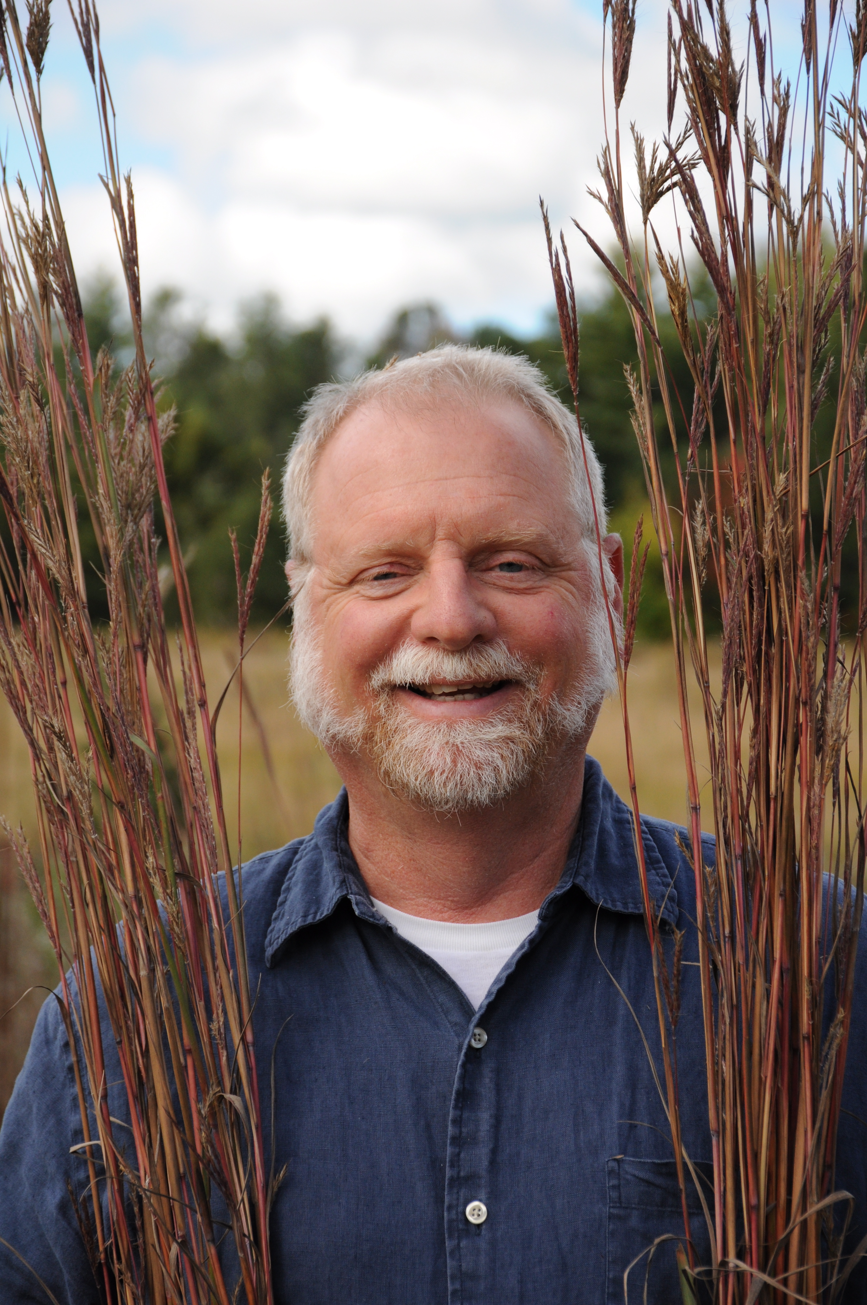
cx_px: 434
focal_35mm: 105
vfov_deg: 19.5
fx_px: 3803
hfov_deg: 13.0
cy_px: 652
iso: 400
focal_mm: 70
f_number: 6.3
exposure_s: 1/800
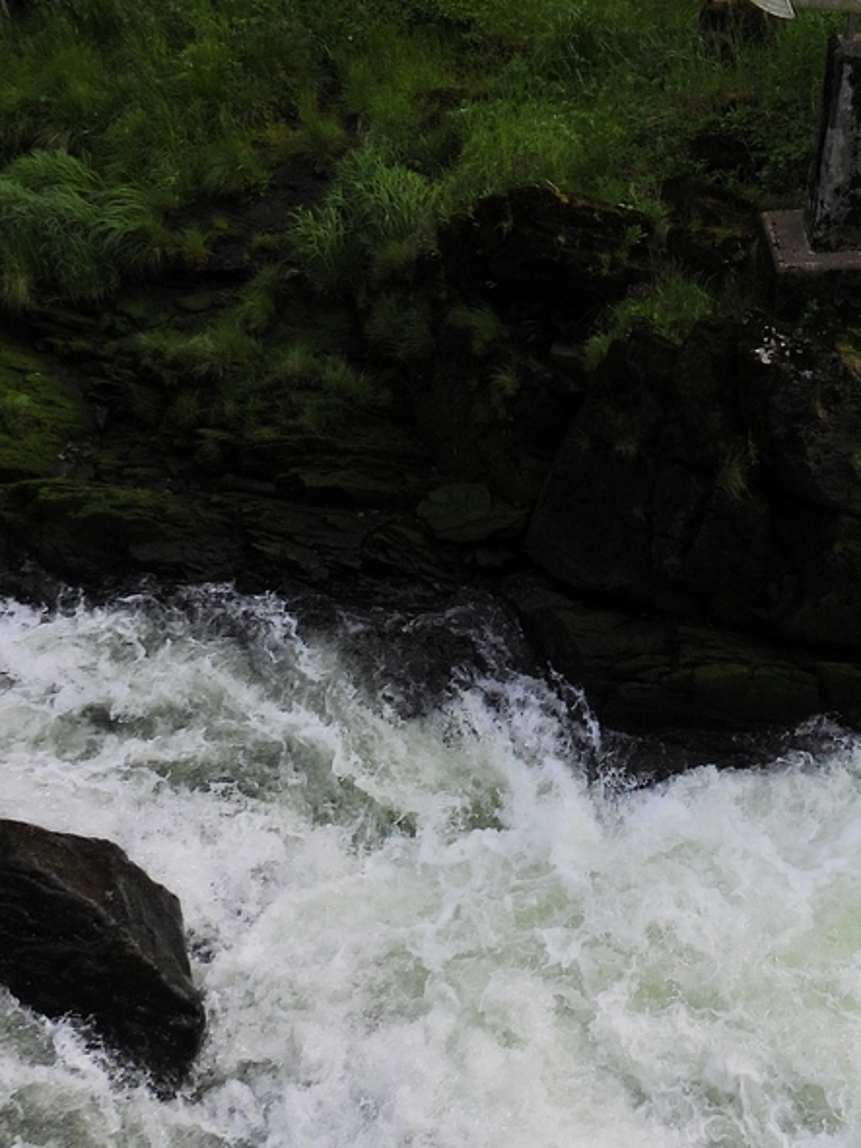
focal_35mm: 52
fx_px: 1725
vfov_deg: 36.6
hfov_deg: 26.7
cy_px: 437
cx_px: 836
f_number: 2.8
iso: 100
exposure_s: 1/1600
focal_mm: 4.3
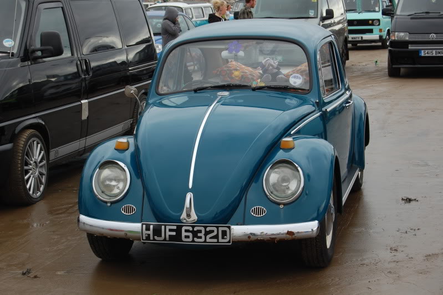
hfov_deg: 26.0
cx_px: 222
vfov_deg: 17.5
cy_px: 148
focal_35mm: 78
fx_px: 959
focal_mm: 52
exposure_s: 1/200
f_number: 7.1
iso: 200
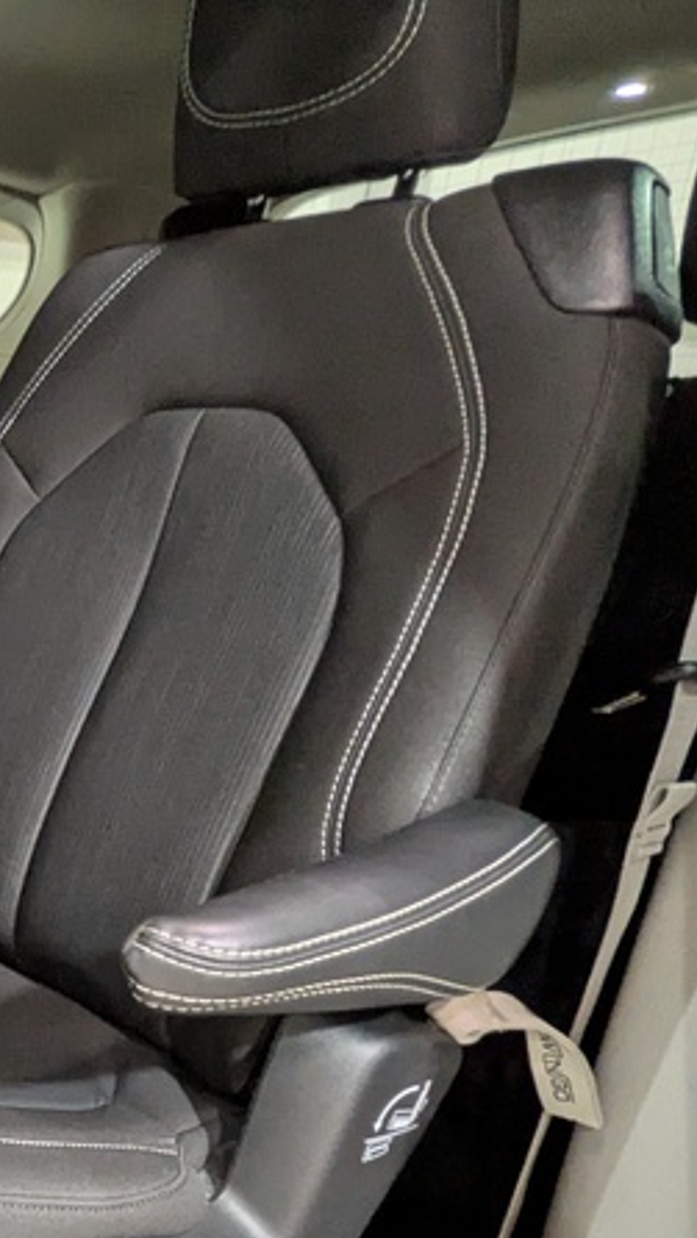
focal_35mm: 35
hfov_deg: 23.4
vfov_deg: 56.1
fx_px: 1150
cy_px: 755
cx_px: -461
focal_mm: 1.83
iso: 446
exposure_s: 1/24
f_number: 2.2
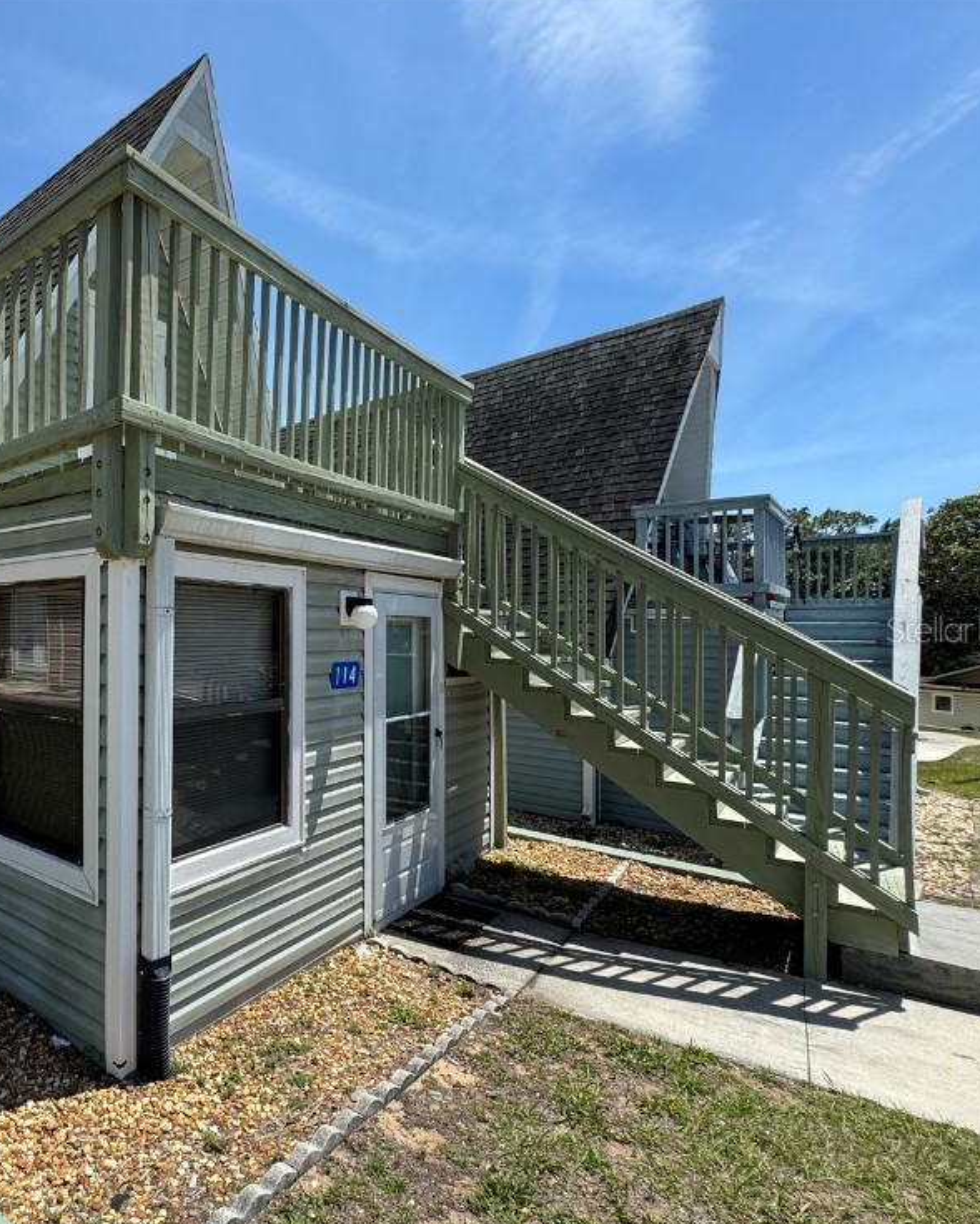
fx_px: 689
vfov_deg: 83.3
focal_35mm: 19
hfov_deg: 64.4
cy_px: 629
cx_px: 191
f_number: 2.2
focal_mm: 2.22
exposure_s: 1/1178
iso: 50
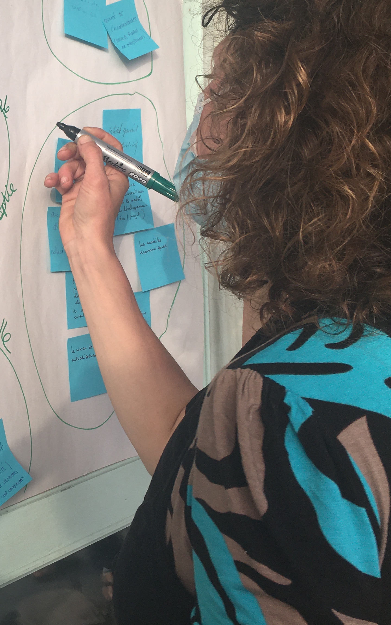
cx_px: -29
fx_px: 920
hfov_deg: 22.7
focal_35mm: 54
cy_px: 214
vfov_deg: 37.2
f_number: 2.2
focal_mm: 4.15
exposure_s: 1/354
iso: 25
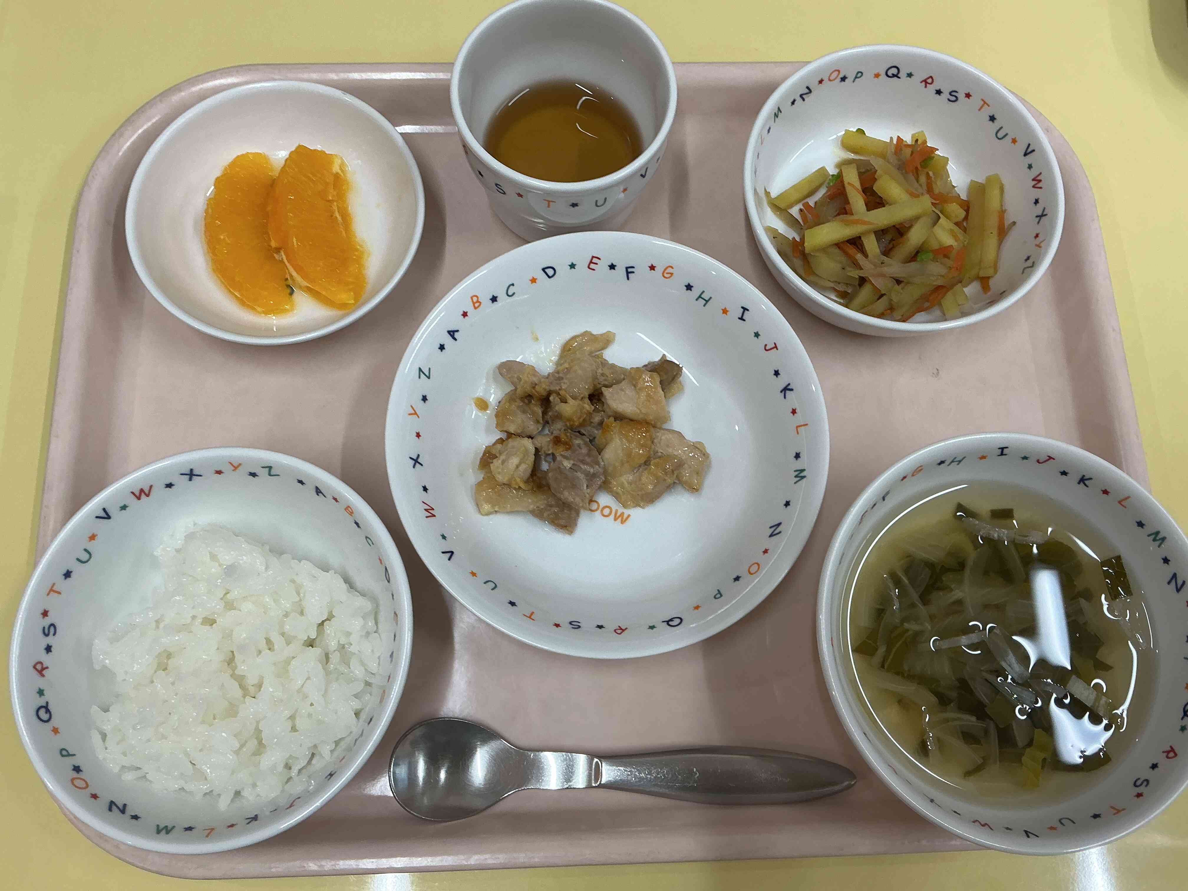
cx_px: 594
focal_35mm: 29
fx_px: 995
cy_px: 446
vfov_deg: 48.2
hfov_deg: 61.7
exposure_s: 1/60
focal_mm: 3
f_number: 1.8
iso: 50
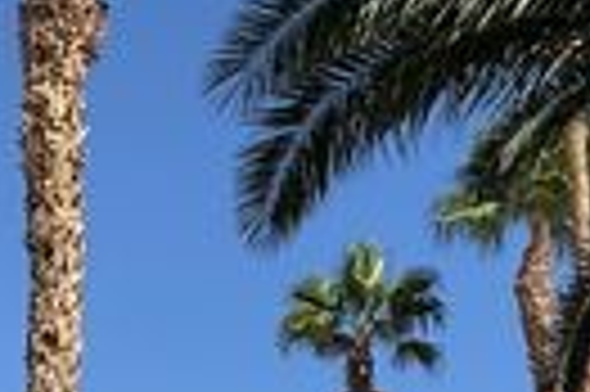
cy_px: 800
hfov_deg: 17.8
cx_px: 212
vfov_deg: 10.8
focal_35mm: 115
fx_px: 1882
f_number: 1.8
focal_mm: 3
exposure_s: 1/2801
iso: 16
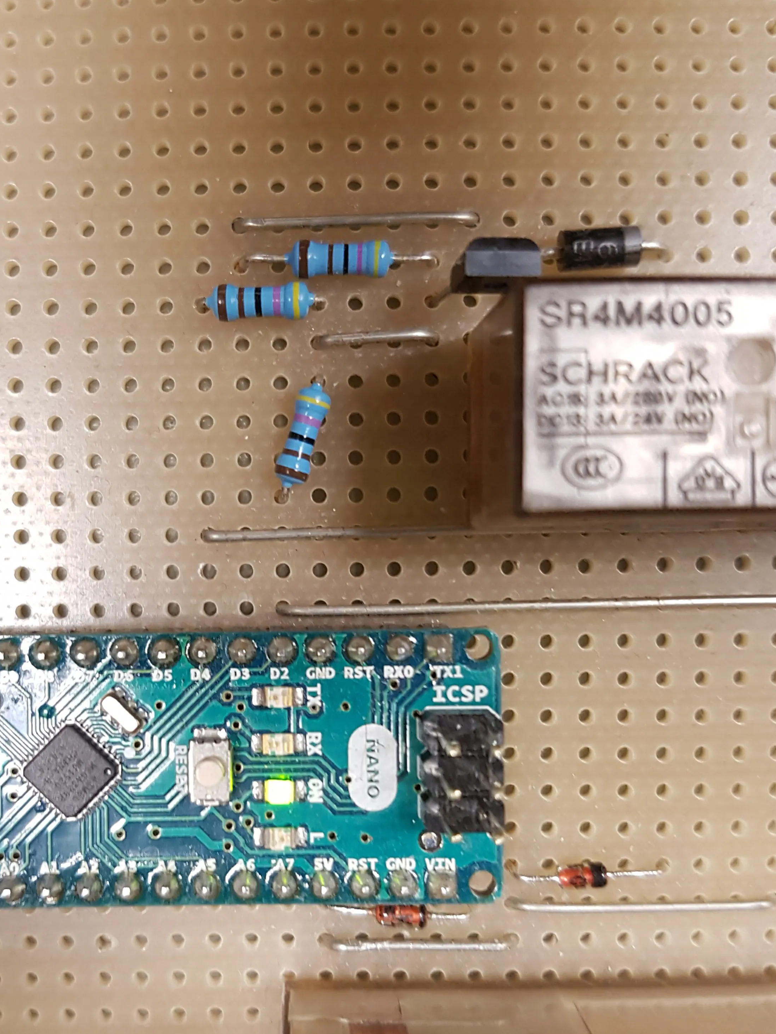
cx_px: 280
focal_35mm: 36
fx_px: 1076
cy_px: 596
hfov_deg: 39.3
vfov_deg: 51.2
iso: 200
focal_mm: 4.2
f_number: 1.7
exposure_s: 1/25
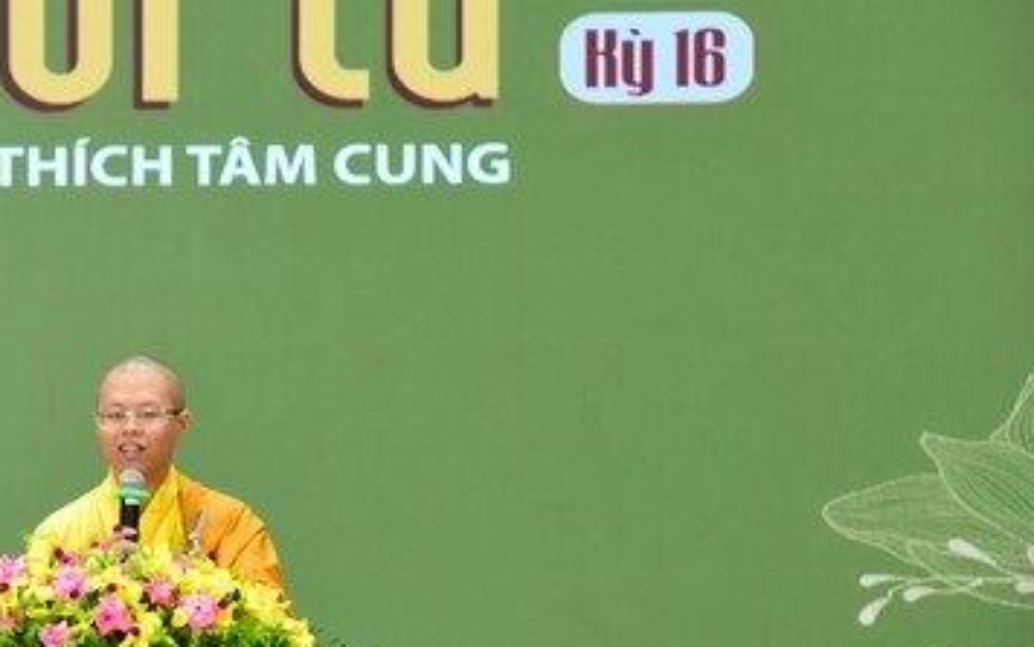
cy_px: 273
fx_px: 4512
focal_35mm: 160
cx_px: 125
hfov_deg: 13.0
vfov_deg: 8.2
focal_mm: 86
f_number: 5.6
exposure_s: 1/50
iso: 1600
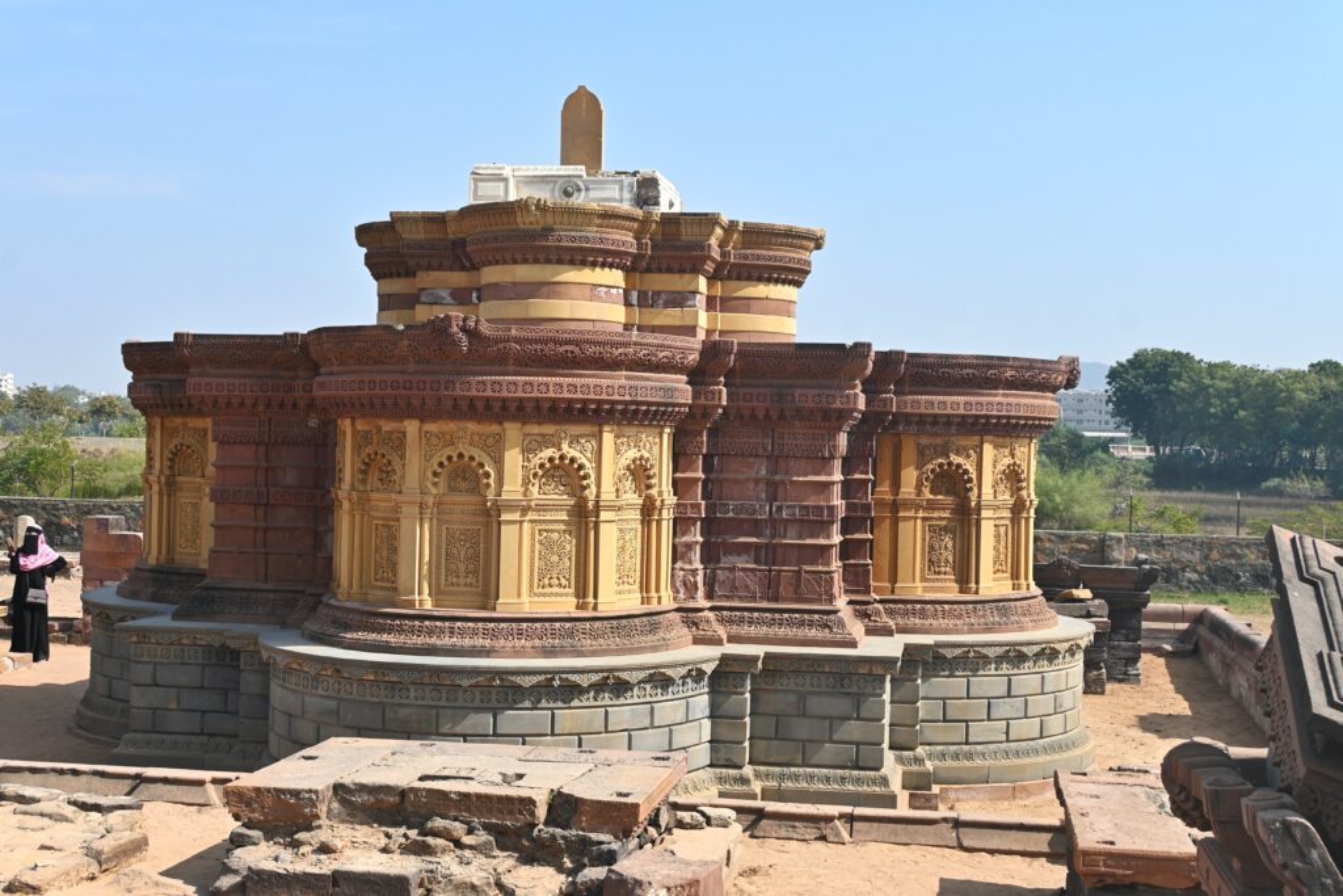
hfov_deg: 43.0
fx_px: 1707
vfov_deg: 29.4
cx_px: 672
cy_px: 448
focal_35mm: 46
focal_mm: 30.5
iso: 100
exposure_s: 1/400
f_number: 7.1
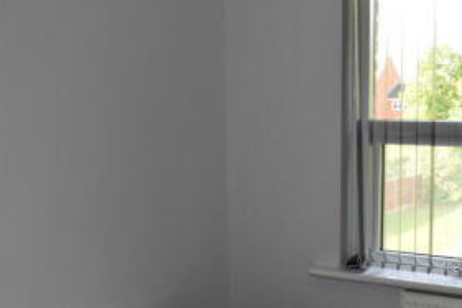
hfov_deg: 35.2
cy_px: 217
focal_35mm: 56
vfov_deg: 24.0
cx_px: 316
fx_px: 718
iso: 560
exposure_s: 1/125
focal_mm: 22
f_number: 5.6
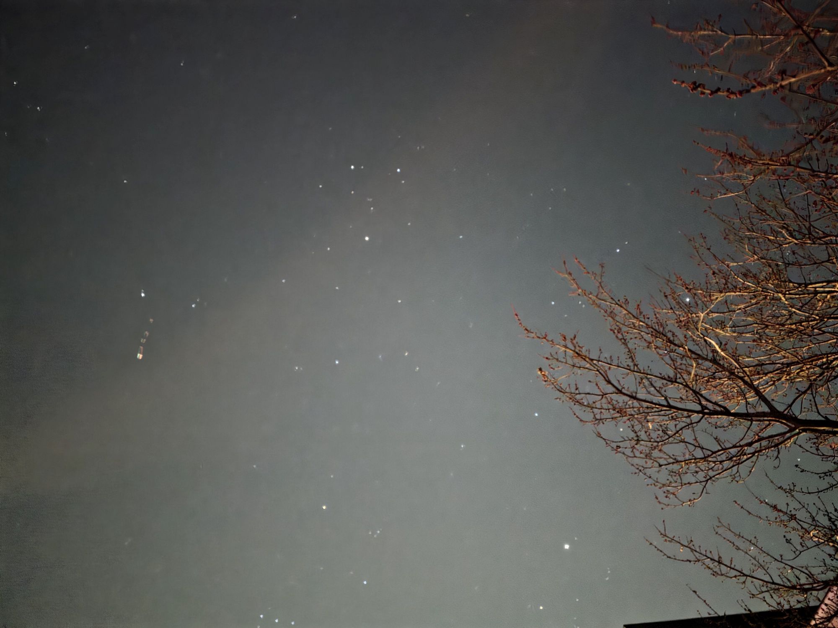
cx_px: 419
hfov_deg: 73.9
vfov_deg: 58.9
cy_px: 314
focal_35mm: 23
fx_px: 557
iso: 3200
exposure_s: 1/2
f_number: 1.7
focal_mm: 6.3
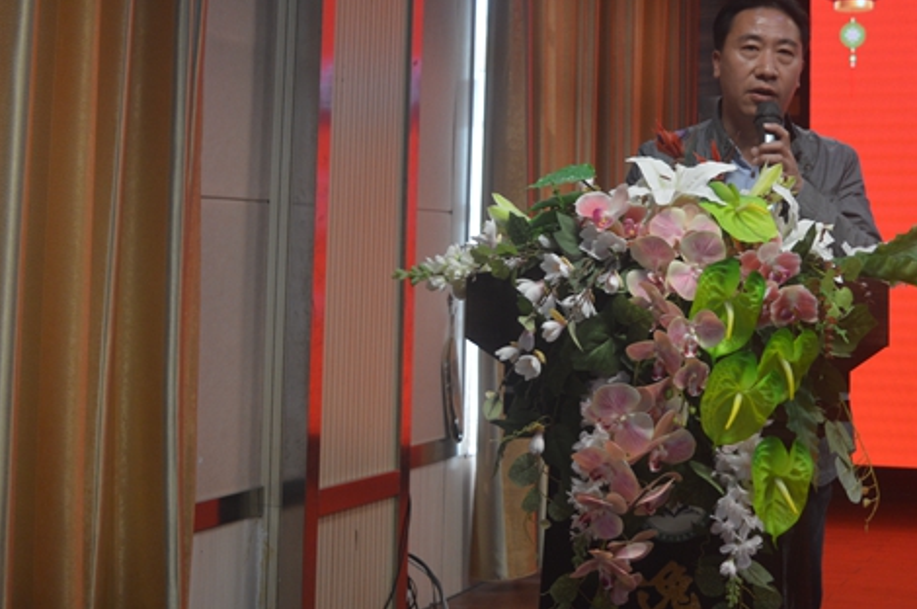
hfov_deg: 31.0
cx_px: 681
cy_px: 93
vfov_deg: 20.9
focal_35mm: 64
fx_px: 1624
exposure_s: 1/80
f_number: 4.5
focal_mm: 25
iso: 400
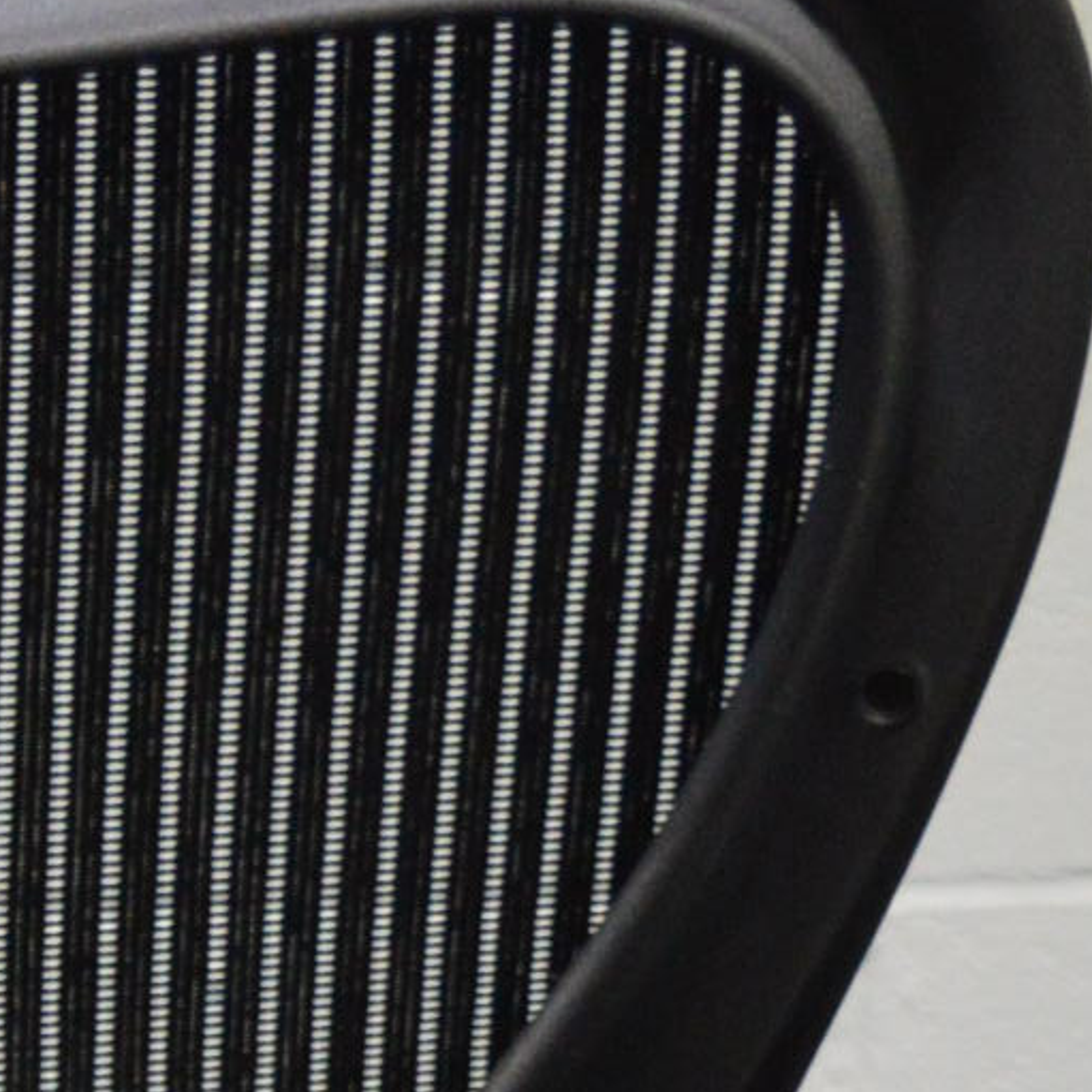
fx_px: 8566
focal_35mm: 240
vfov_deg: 6.9
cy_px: 2472
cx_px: -626
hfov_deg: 7.2
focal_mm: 32
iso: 1600
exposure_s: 1/80
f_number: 5.6
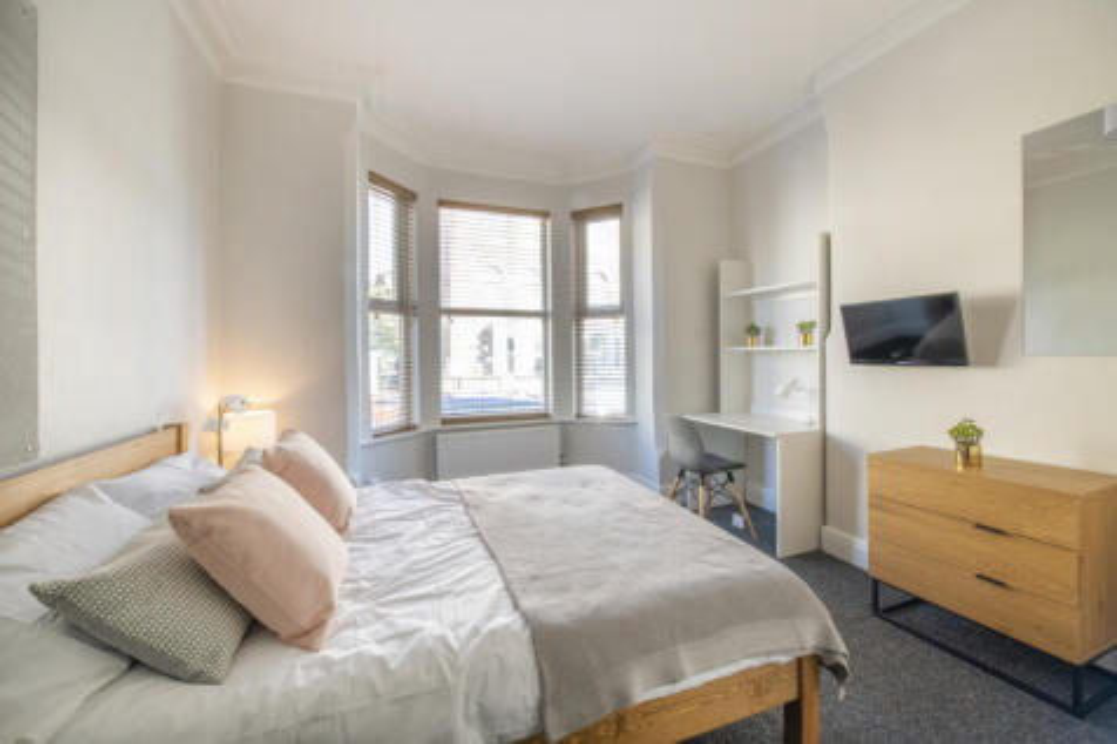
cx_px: 558
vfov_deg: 81.2
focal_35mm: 14
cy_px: 372
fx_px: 434
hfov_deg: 104.3
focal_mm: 14
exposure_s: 1/5
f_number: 11
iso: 160
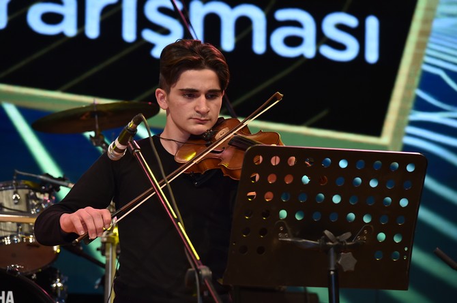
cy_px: 152
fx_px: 2282
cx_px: 228
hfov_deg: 11.4
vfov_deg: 7.6
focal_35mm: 180
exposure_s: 1/160
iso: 1250
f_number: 6.3
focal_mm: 180
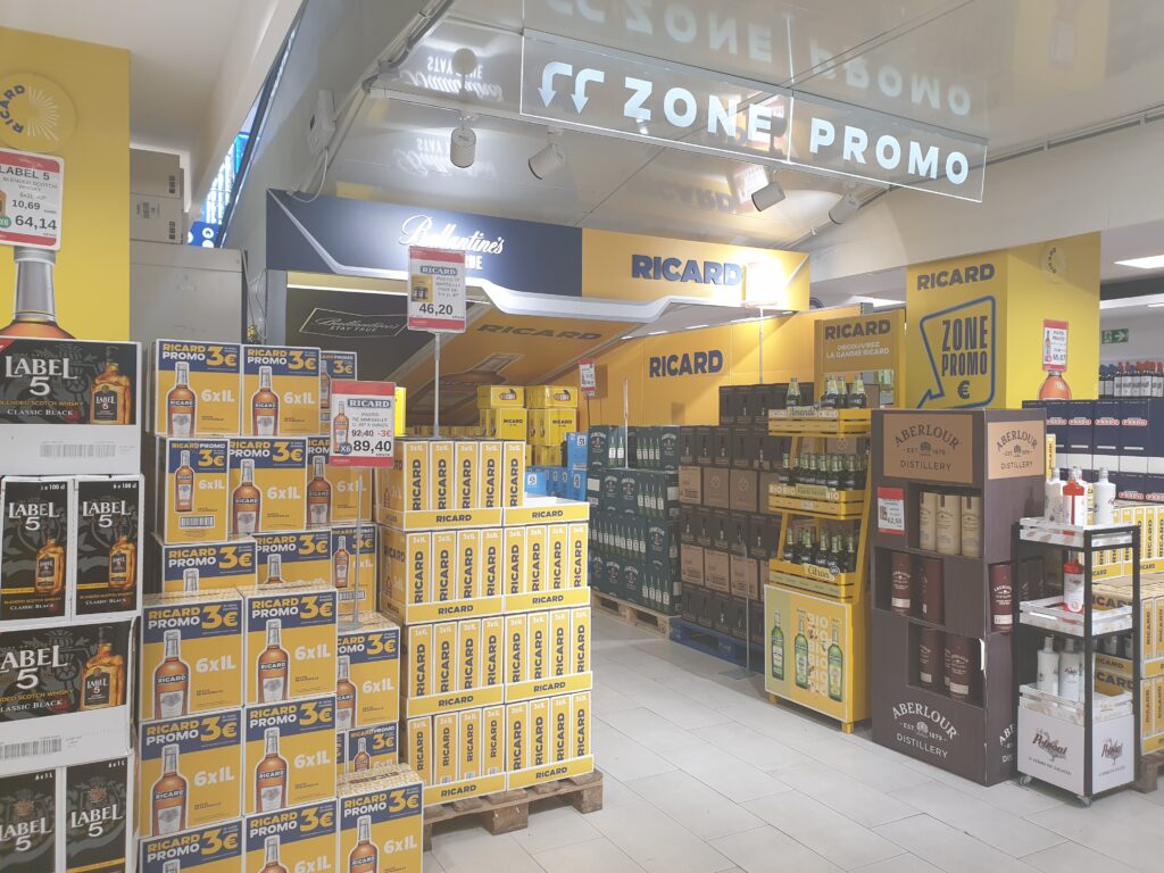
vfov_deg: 53.1
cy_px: 436
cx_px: 582
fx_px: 874
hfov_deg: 67.3
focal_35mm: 26
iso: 80
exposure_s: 1/50
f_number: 2.4
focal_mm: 4.3
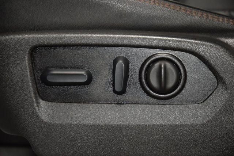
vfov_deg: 13.0
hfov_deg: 19.5
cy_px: 78
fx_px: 683
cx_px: 117
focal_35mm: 105
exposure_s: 1/40
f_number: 4.5
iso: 1800
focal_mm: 70
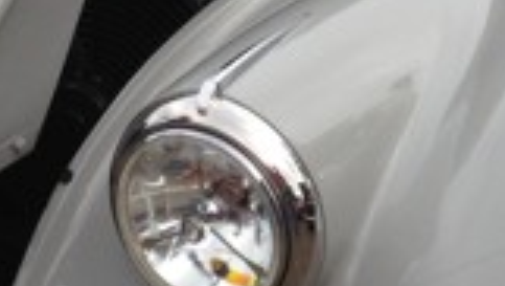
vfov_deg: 8.4
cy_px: -41
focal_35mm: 143
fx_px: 1917
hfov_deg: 15.0
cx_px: 323
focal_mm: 4.12
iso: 50
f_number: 2.4
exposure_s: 1/742
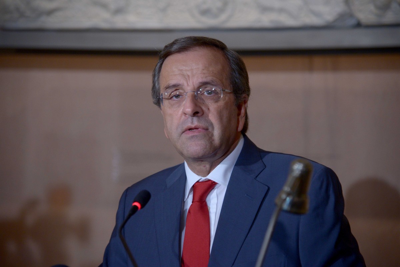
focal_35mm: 120
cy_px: 134
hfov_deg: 17.1
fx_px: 1334
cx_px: 200
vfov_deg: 11.4
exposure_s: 1/125
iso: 1600
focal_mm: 120
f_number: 4
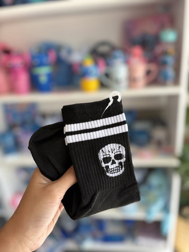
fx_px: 189
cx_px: 94
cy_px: 126
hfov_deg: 53.1
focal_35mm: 26
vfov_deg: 67.3
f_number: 1.6
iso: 40
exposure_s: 1/236
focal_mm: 5.96
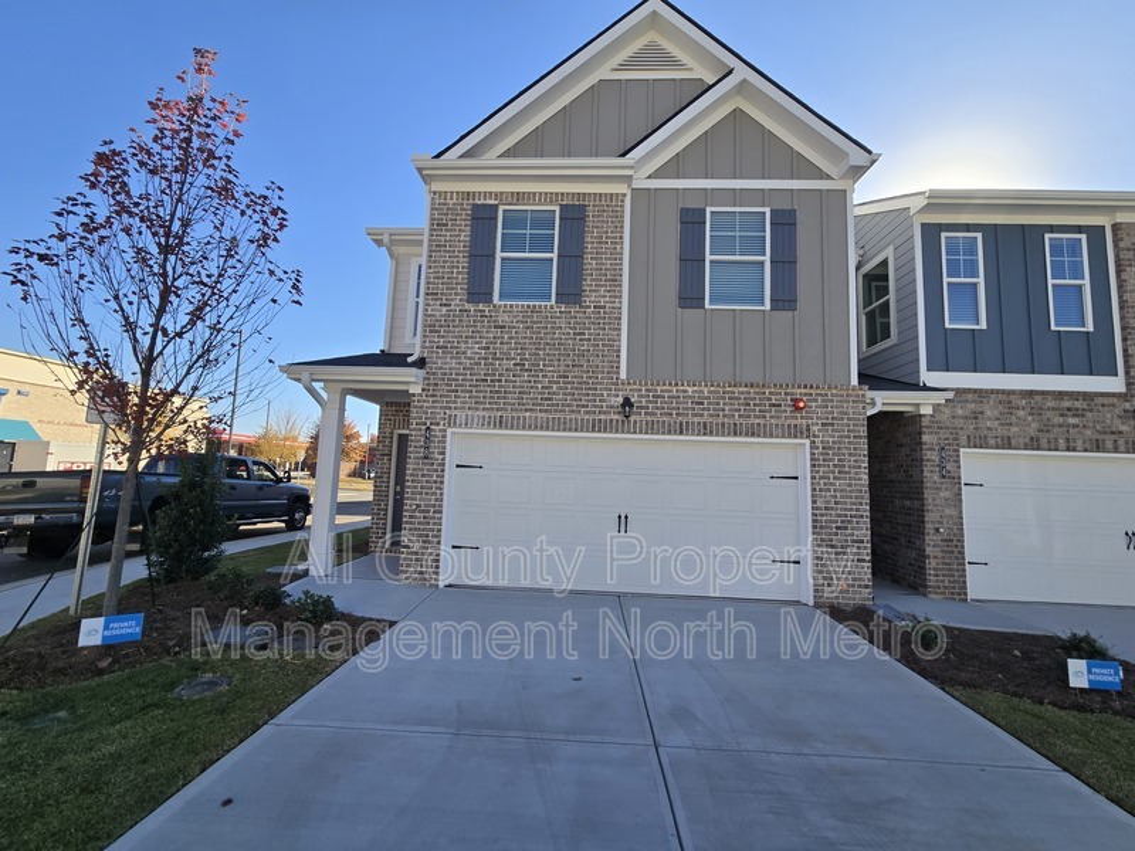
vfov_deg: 89.9
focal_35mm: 13
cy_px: 426
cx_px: 568
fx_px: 426
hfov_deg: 106.2
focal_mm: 2.2
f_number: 2.2
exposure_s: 1/1441
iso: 50
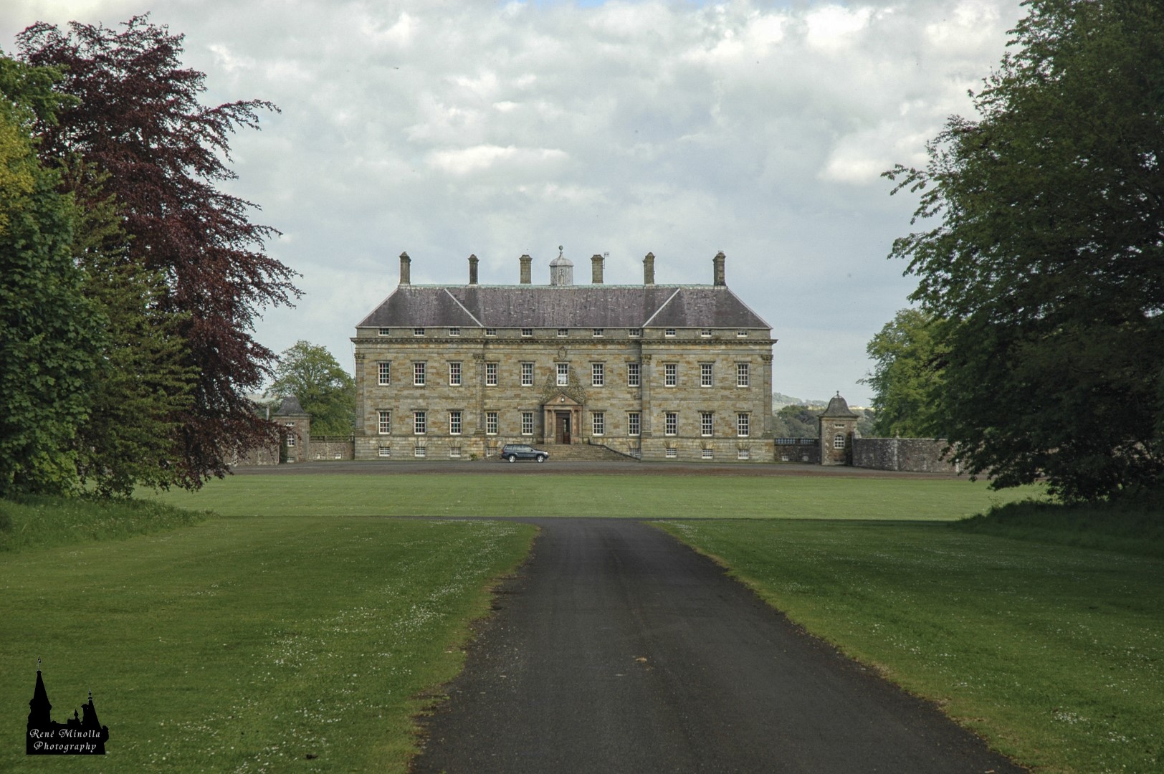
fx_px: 3392
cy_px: 387
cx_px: 582
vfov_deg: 13.0
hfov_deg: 19.5
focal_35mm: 105
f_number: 6.3
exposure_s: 1/125
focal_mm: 70
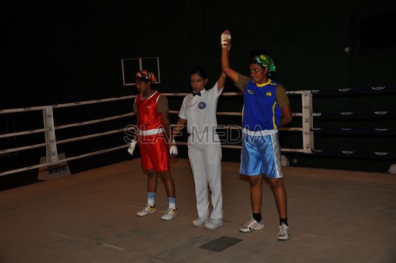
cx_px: 198
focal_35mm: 45
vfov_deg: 29.8
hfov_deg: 43.7
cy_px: 132
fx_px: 494
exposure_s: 1/90
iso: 200
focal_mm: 30
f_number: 4.8
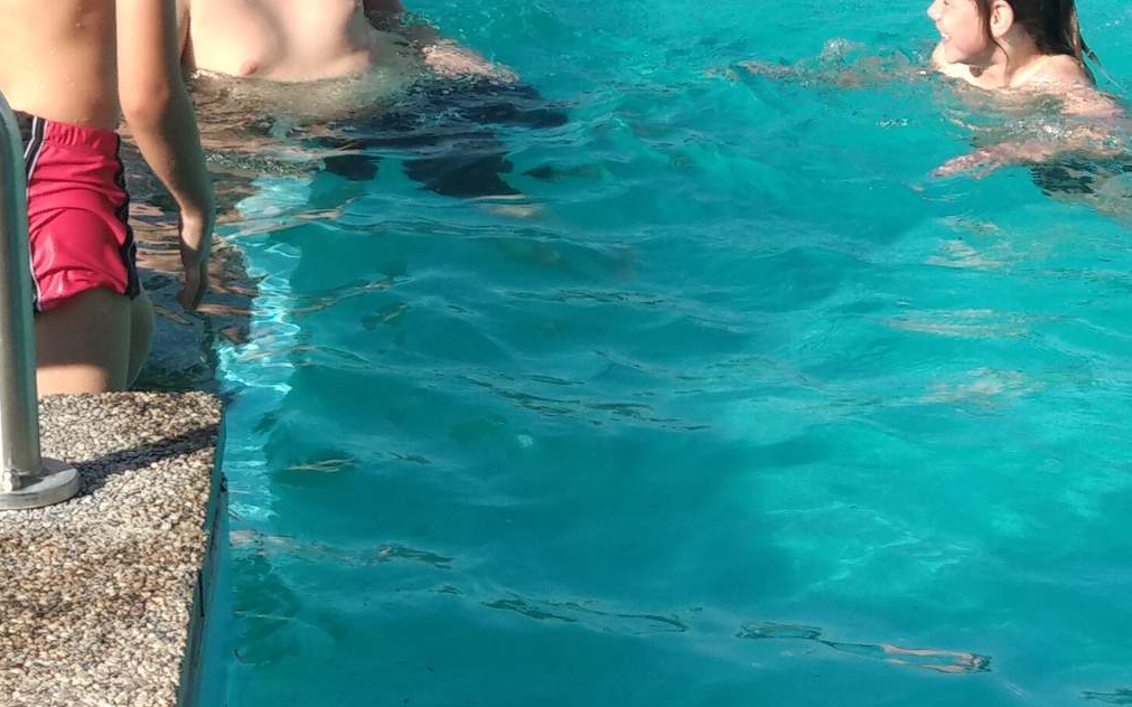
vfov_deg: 12.0
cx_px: 632
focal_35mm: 109
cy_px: 152
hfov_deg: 19.1
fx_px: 3363
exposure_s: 1/486
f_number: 2.6
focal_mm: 5.99
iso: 100
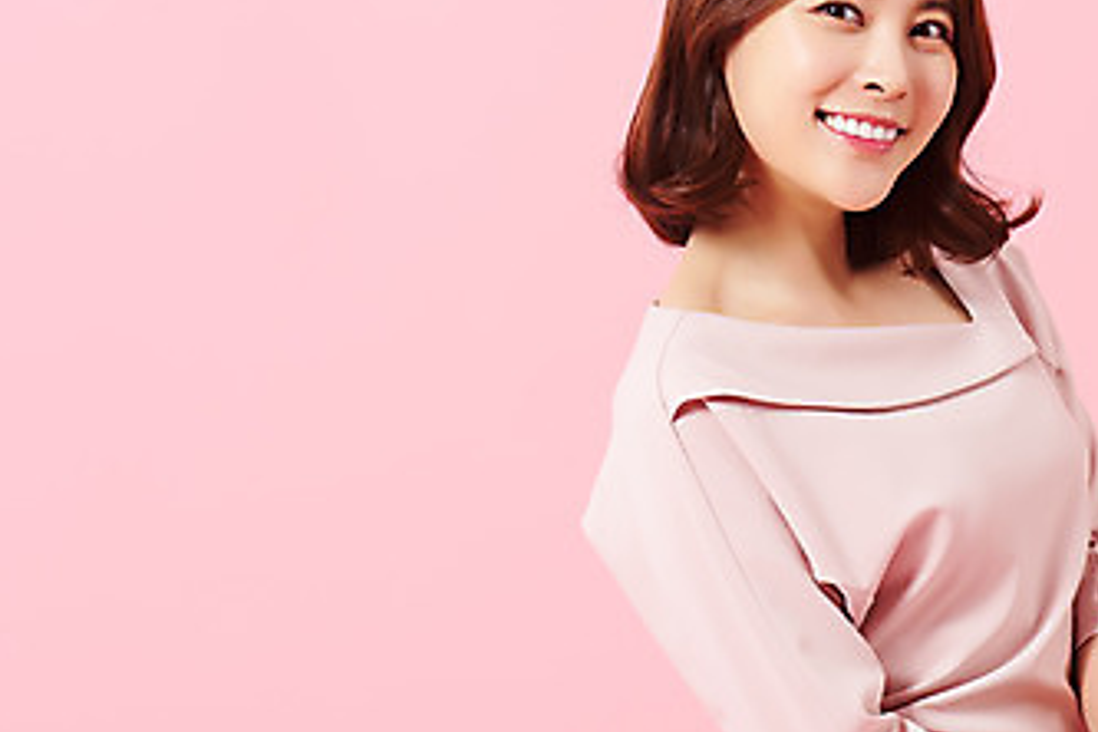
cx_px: 867
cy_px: 343
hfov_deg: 9.3
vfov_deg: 6.2
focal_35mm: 220
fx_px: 6709
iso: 100
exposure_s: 1/125
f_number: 16
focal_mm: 122
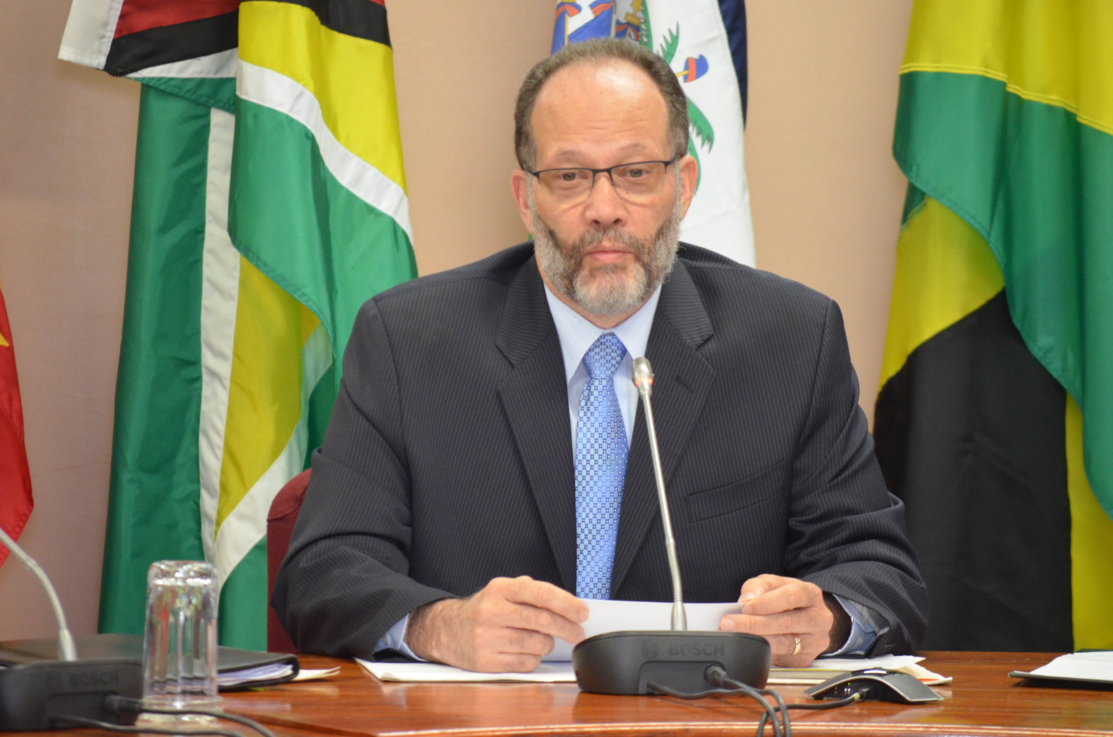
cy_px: 368
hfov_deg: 6.9
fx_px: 9256
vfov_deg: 4.6
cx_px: 556
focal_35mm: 300
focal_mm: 200
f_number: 5.6
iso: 2500
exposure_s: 1/50
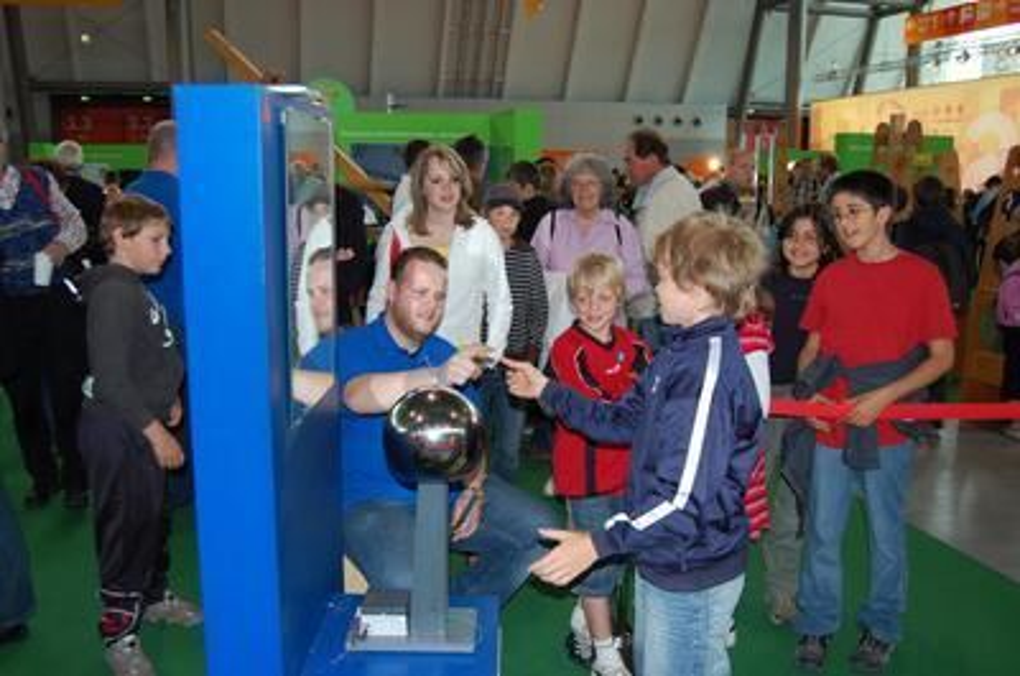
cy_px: 338
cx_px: 510
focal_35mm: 33
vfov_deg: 39.8
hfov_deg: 57.3
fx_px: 933
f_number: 3.8
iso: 200
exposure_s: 1/60
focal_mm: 22
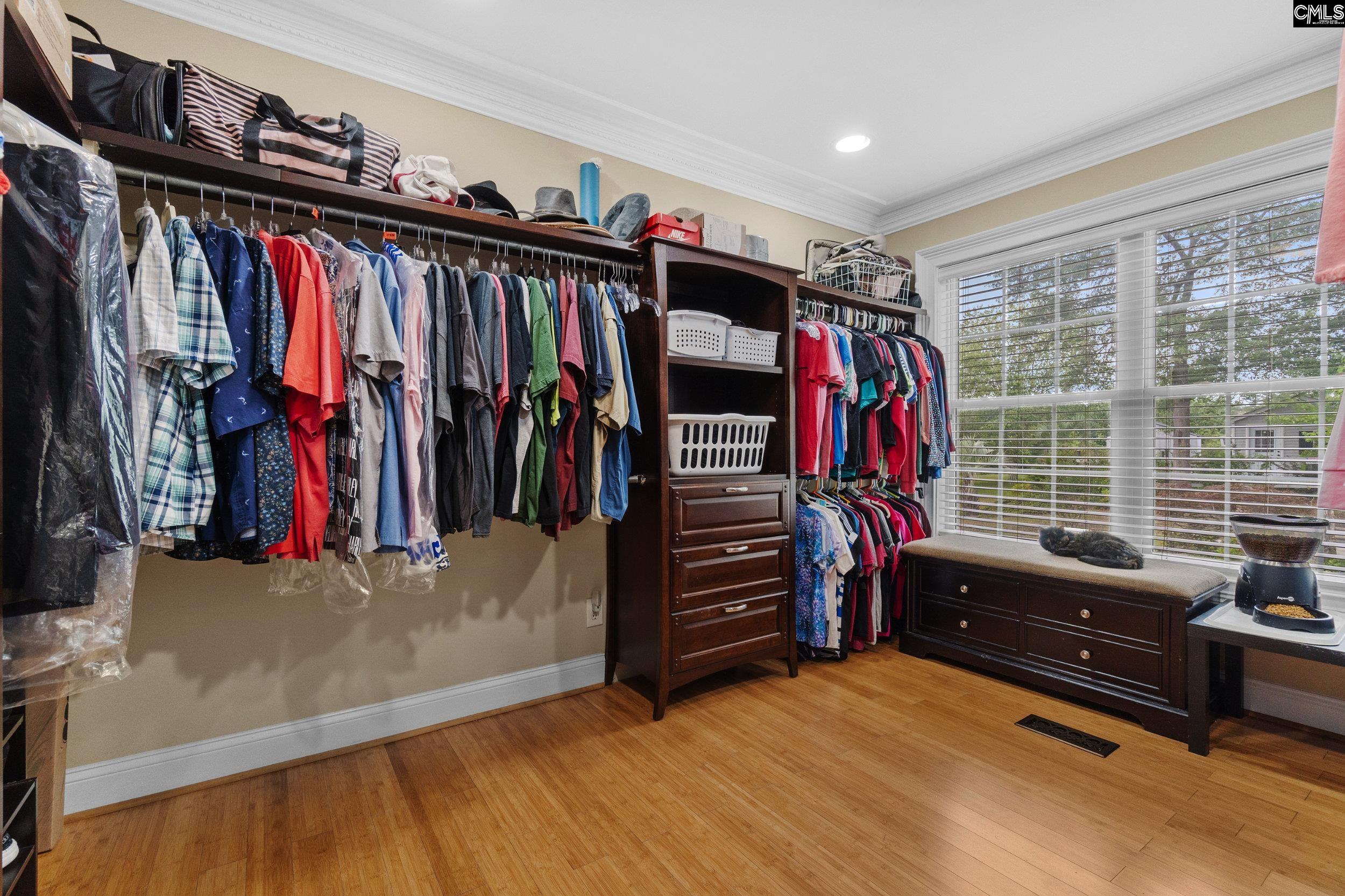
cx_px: 672
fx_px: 560
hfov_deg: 100.4
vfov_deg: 77.3
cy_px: 448
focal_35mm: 15
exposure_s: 1/4
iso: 250
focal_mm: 10
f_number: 8
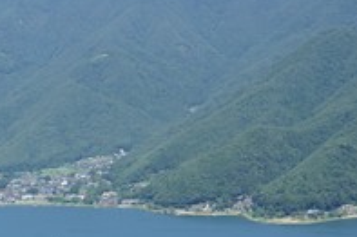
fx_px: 1417
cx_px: 80
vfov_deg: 9.5
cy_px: 228
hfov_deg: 14.3
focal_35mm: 143
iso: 200
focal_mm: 47
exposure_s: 1/250
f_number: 9
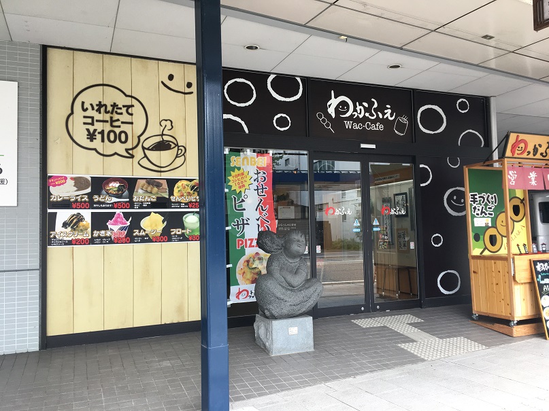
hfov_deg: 61.7
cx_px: 274
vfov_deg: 48.2
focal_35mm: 29
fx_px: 460
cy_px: 206
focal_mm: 4.15
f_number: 2.2
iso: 40
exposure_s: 1/120
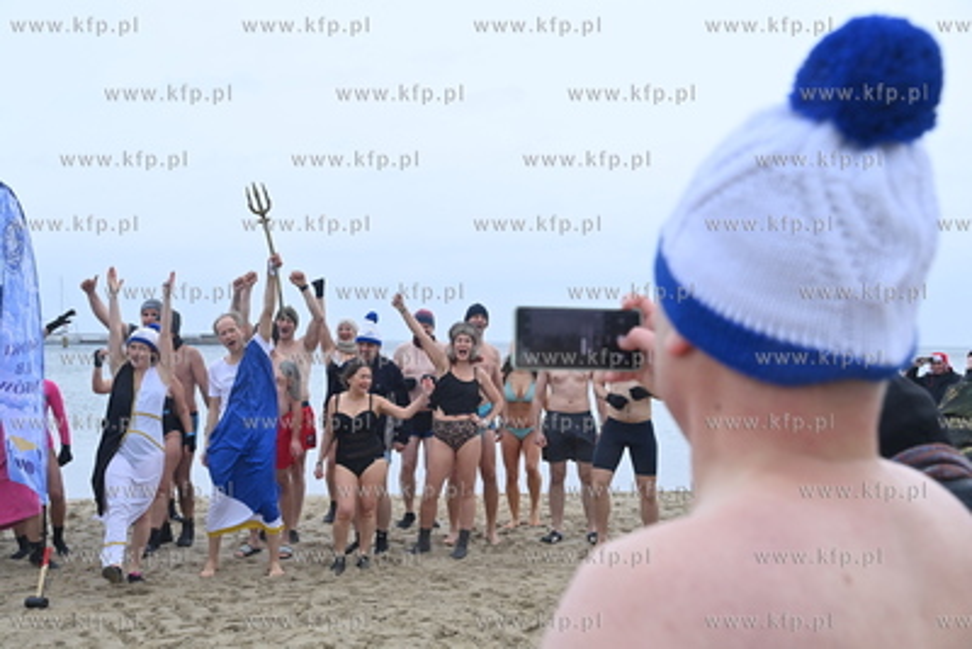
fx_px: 1296
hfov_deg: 41.1
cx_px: 486
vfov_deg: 28.1
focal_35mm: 48
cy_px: 324
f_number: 5.6
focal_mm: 48
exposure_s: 1/250
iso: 500
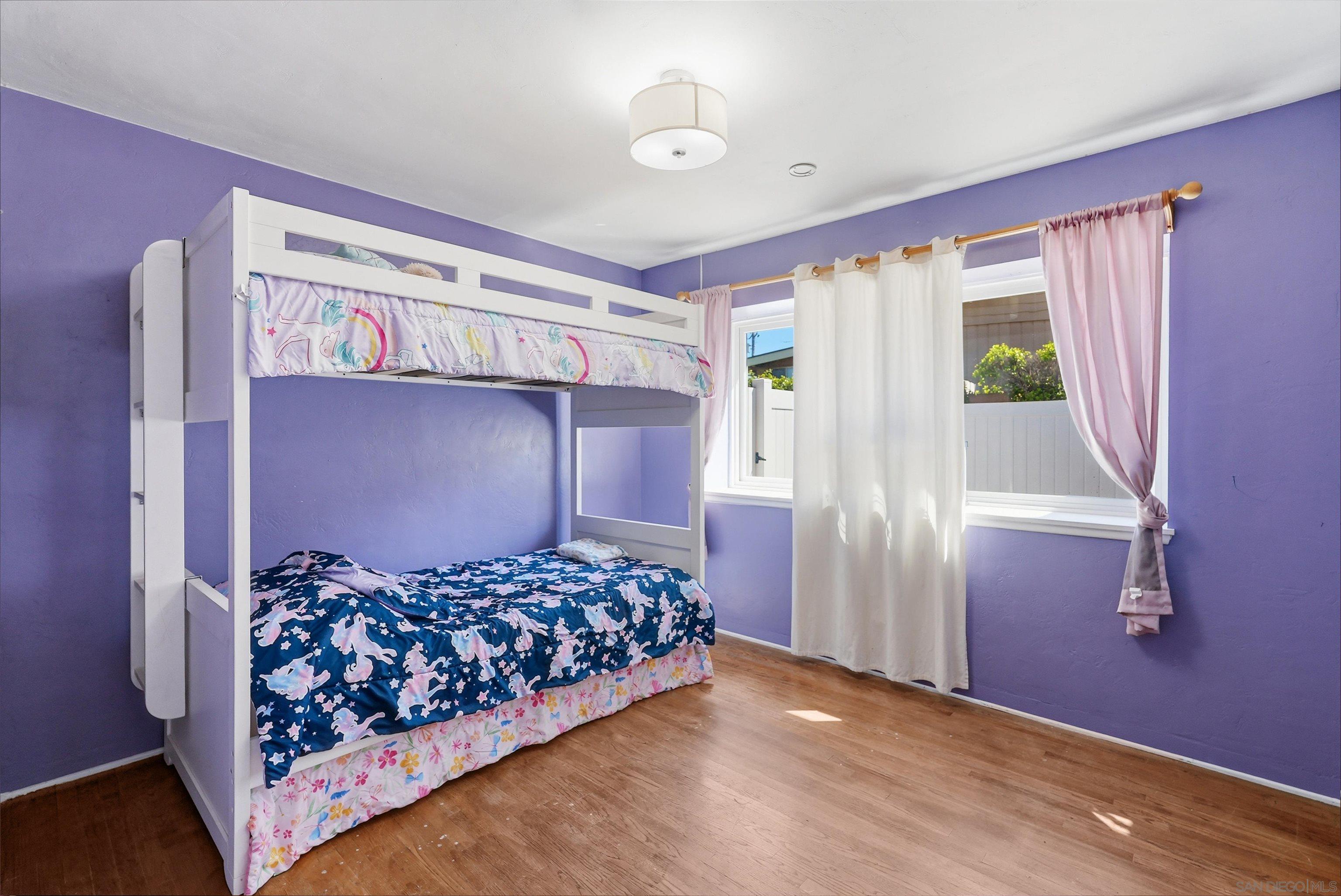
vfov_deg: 73.8
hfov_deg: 96.7
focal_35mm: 16
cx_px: 670
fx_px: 596
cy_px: 448
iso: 320
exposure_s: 1/15
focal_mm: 16
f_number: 5.6
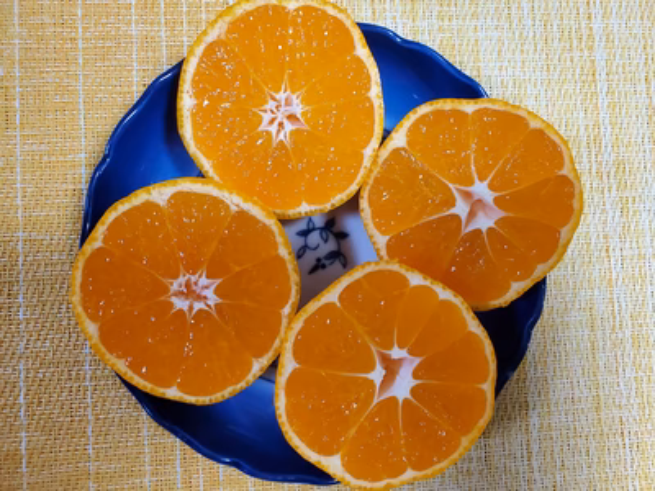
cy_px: 246
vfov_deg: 53.1
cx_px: 328
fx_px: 492
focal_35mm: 26
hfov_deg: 67.3
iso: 500
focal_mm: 4.3
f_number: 2.4
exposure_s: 1/50
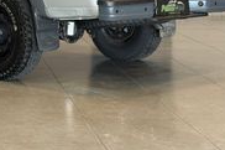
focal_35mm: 129
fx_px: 806
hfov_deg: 15.6
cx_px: -1
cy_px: -43
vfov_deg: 10.4
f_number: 1.78
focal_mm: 6.76
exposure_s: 1/60
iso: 200
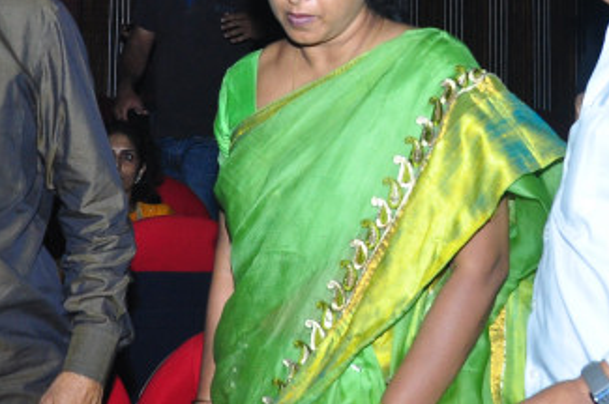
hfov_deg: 23.6
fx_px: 1436
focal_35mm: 85
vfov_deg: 16.0
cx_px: 491
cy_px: 142
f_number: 5.6
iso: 500
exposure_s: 1/125
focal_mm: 18
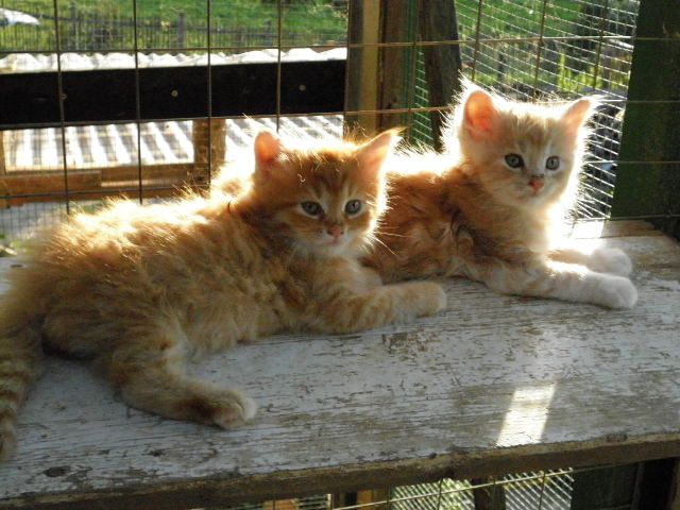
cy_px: 255
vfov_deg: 27.0
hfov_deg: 35.5
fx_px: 1061
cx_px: 340
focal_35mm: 54
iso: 640
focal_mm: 9.8
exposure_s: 1/500
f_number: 4.8
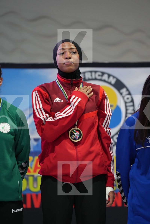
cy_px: 112
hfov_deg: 6.9
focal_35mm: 200
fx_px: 1250
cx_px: 75
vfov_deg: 10.3
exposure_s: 1/250
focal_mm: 200
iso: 3200
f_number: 2.8
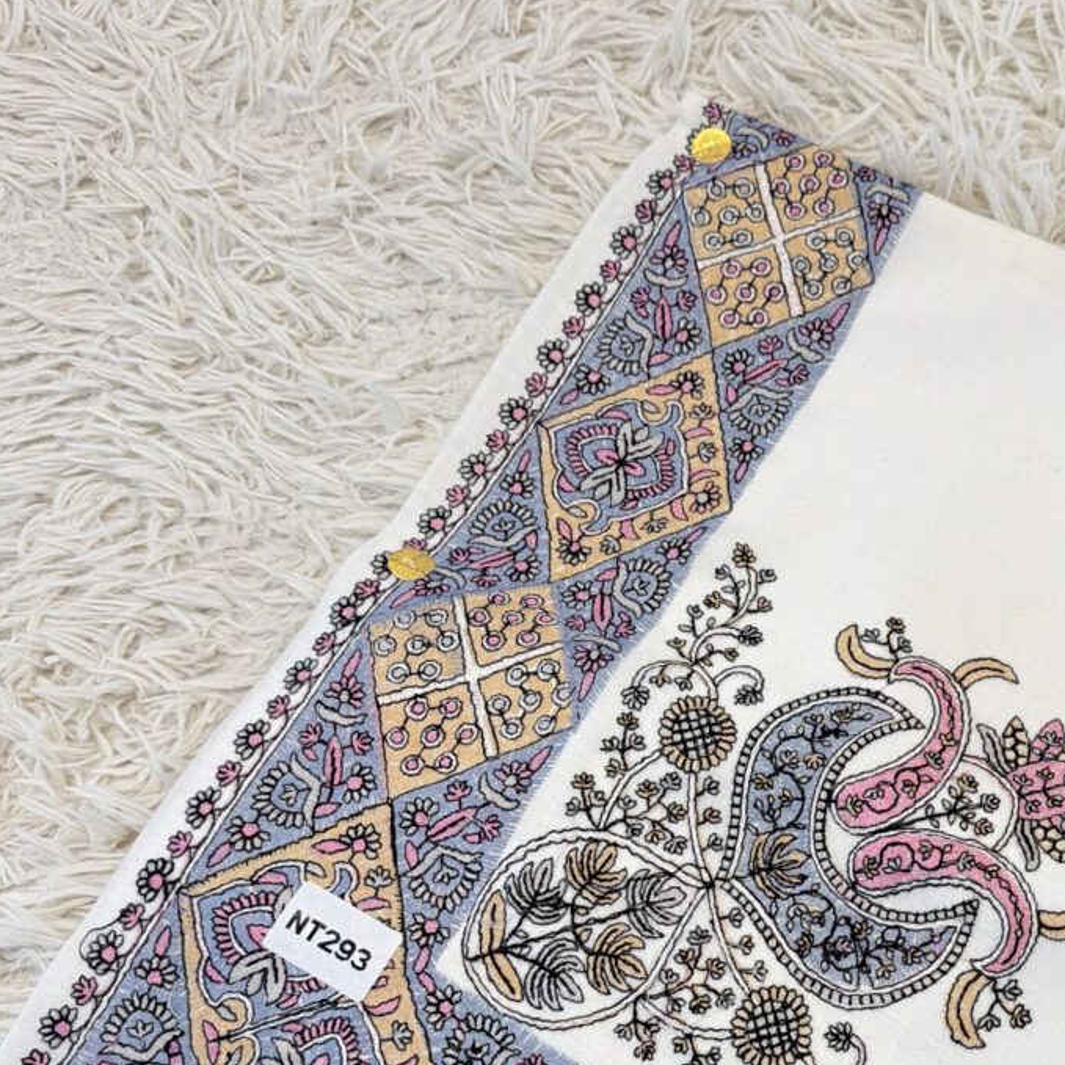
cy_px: 783
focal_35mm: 48
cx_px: 800
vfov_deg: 34.7
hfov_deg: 34.6
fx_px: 1671
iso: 250
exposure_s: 1/401
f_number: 1.78
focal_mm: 6.76
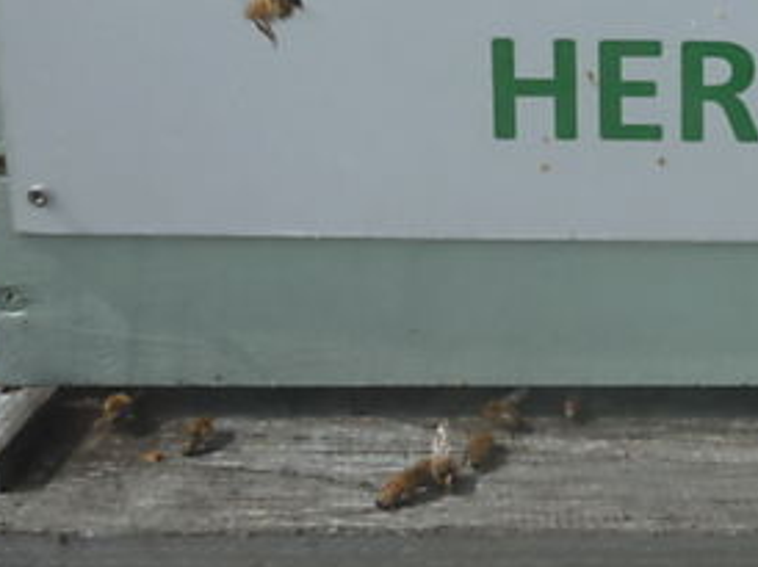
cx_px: 847
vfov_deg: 18.6
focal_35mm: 73
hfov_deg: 24.8
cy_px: -191
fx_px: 1597
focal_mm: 4.1
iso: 80
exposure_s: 1/400
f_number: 5
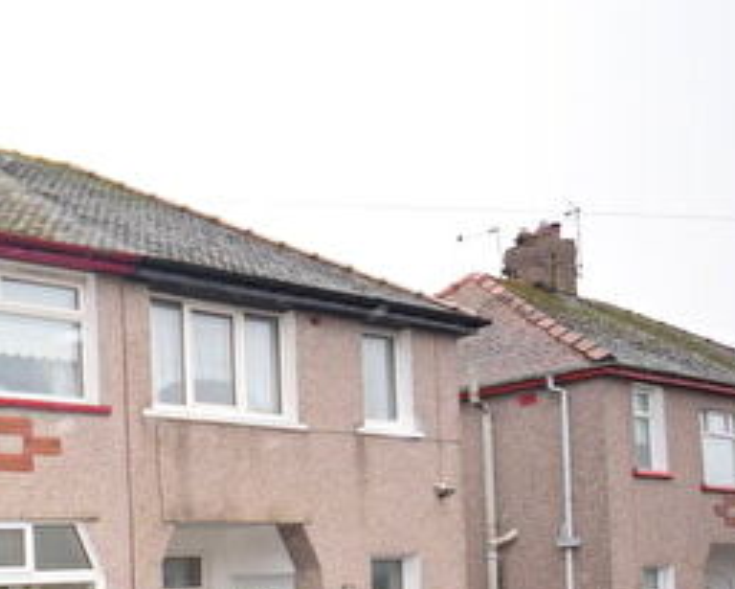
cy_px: 590
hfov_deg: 32.1
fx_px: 920
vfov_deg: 32.6
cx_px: -238
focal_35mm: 42
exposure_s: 1/125
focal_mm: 11
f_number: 5.6
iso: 450
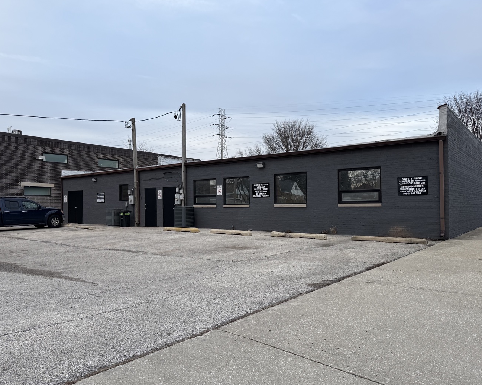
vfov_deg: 54.9
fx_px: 371
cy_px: 198
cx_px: 249
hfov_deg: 66.0
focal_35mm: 26
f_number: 1.78
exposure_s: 1/849
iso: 80
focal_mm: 6.76
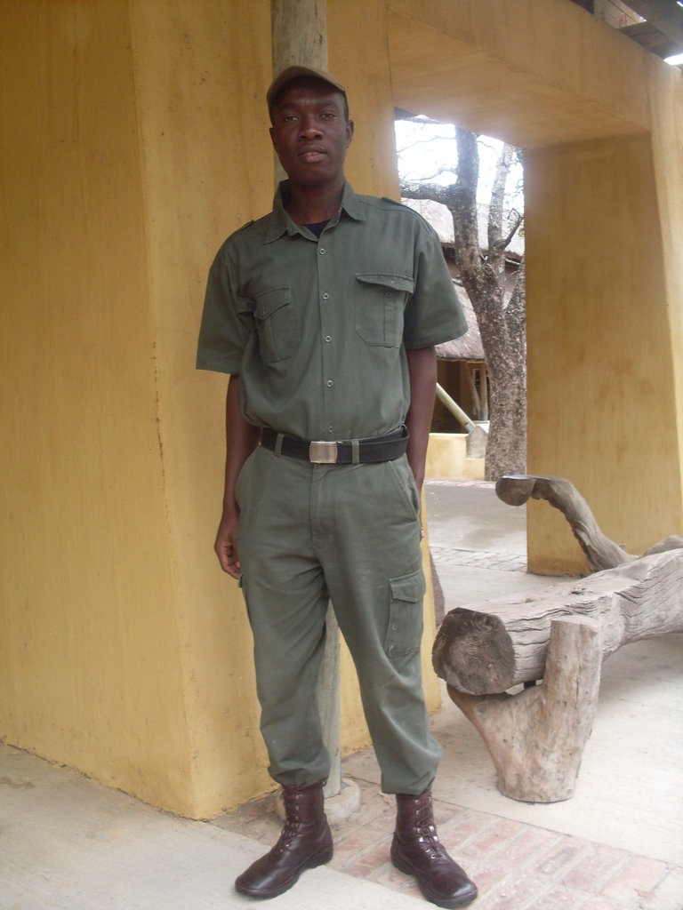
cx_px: 342
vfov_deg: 49.0
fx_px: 1000
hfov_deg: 37.7
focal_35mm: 38
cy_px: 455
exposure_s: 1/90
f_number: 2.8
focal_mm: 6.3
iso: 80
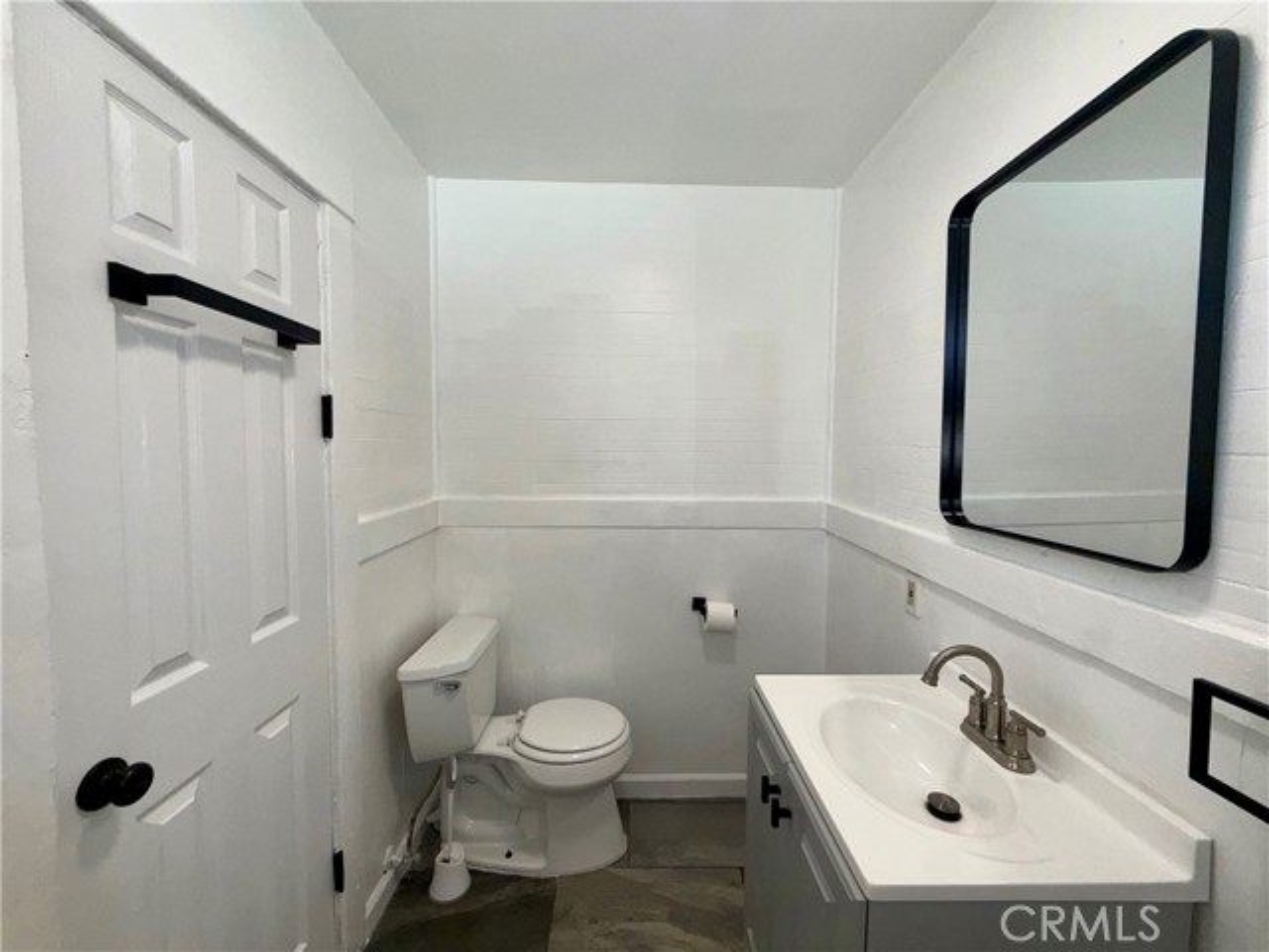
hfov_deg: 102.1
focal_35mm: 14
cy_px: 476
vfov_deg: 85.7
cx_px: 634
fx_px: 513
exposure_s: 1/122
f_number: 2.2
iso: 64
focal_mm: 2.22
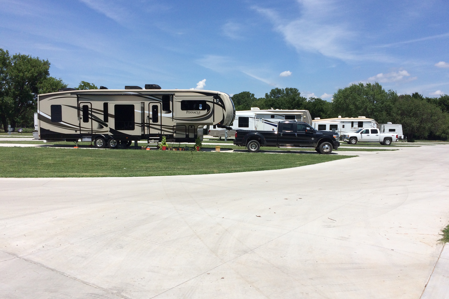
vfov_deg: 42.3
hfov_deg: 60.3
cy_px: 155
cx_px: 227
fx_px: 387
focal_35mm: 31
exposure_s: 1/4566
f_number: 2.2
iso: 40
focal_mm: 4.15
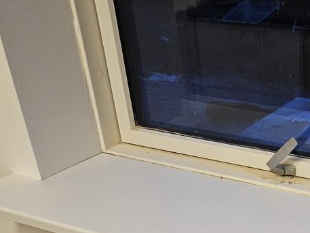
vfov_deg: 24.0
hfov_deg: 30.9
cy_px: 240
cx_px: 307
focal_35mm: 58
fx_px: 520
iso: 640
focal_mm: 5.4
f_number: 1.8
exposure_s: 1/100
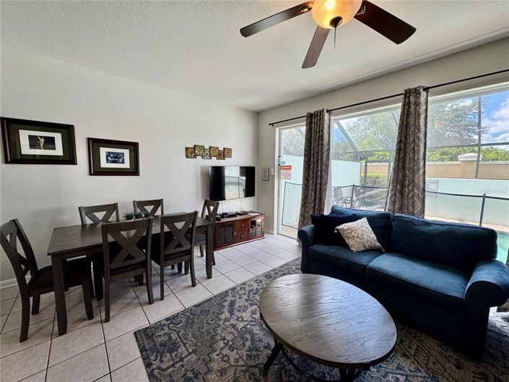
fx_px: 206
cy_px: 191
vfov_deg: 85.6
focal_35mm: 14
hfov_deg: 102.1
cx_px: 254
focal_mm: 2.22
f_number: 2.2
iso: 80
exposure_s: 1/120
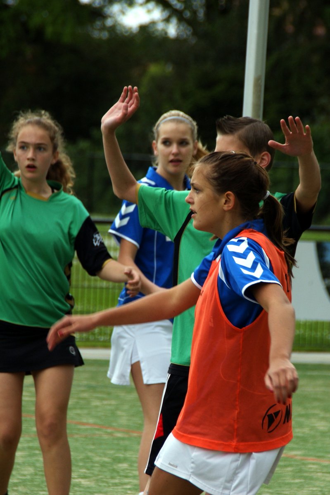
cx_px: 165
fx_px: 3303
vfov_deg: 8.6
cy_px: 248
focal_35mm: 240
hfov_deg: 5.7
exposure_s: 1/320
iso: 100
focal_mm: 160
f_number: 6.3
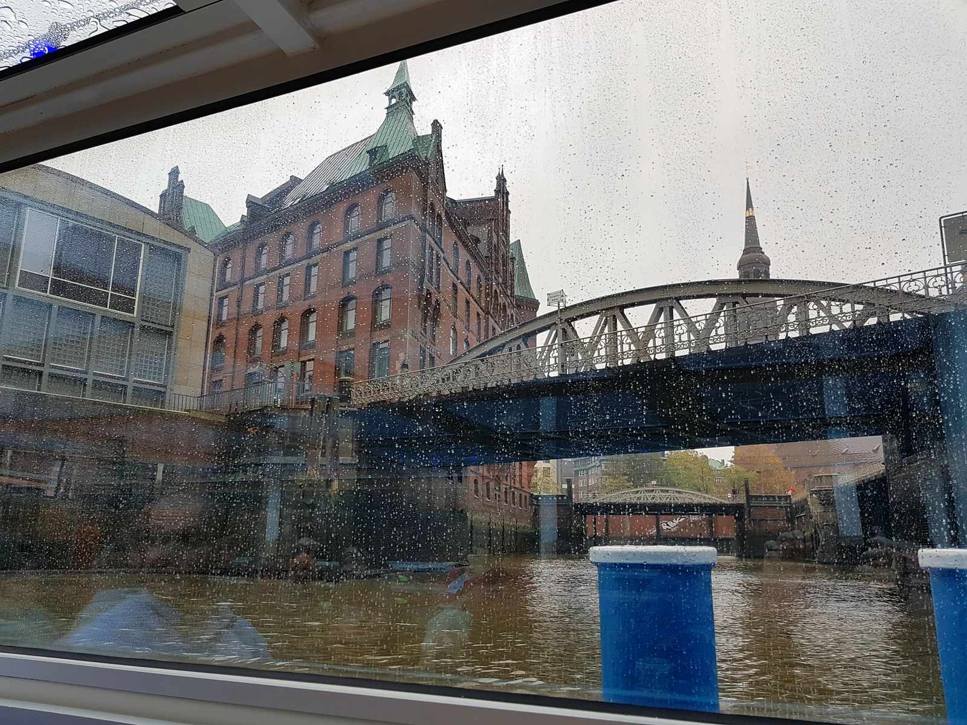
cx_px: 484
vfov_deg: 53.1
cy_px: 362
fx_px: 726
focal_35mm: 26
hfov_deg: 67.3
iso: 50
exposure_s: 1/229
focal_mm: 4.2
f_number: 1.7
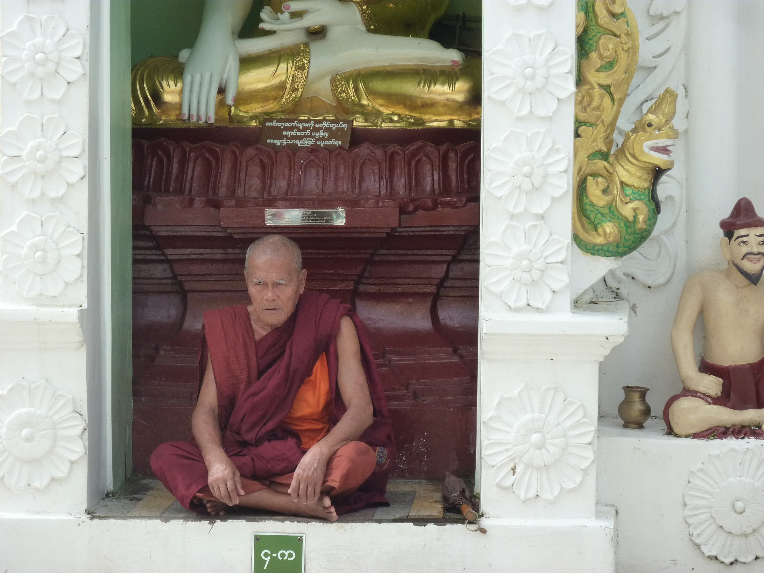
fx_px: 3244
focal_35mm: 147
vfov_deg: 10.1
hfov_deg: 13.4
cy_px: 286
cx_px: 382
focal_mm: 24.1
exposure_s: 1/500
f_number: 4.5
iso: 200
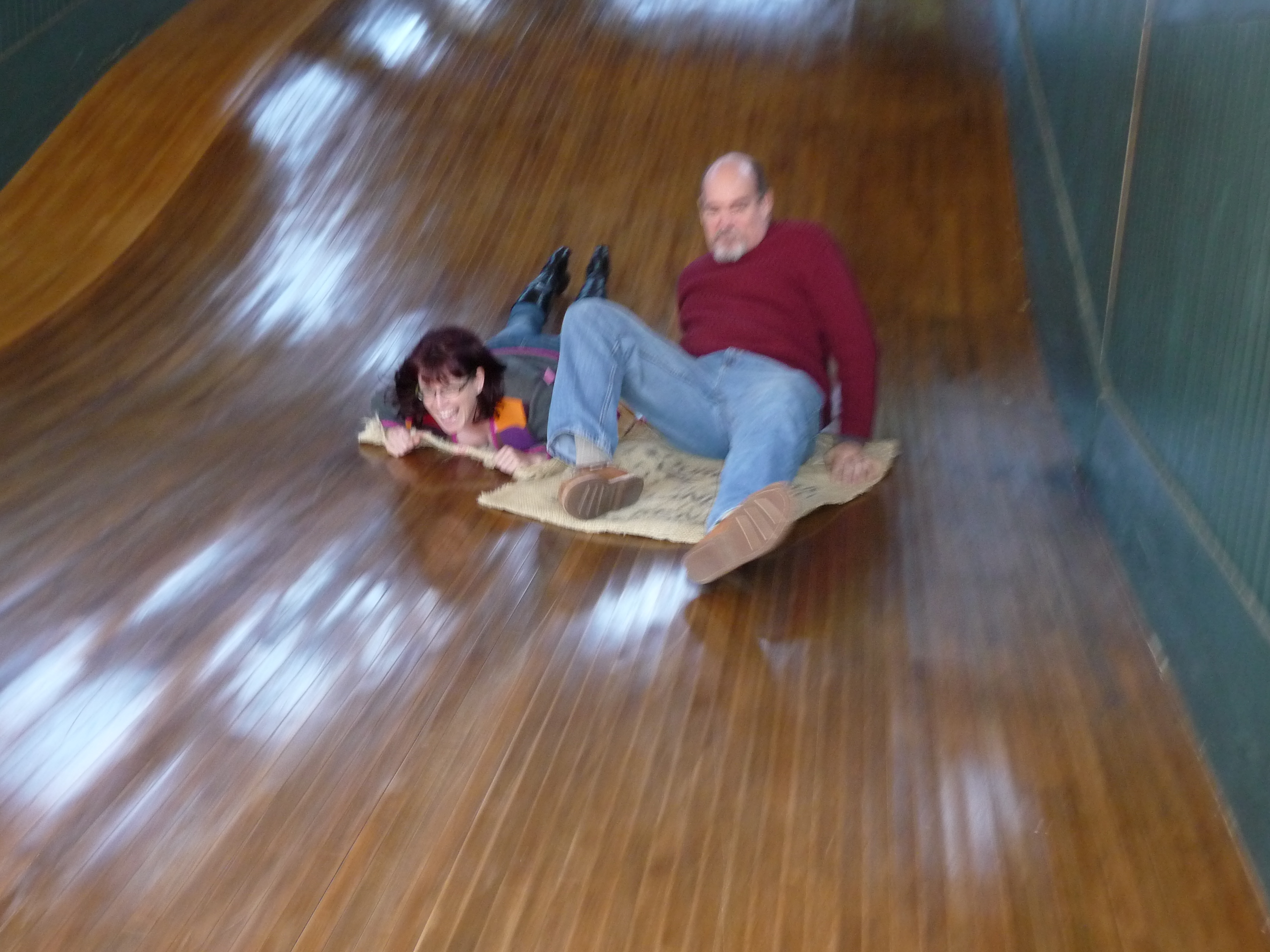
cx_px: 635
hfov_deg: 46.8
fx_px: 1468
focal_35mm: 40
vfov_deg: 36.0
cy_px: 476
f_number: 3.9
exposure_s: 1/60
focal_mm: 6.7
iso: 320
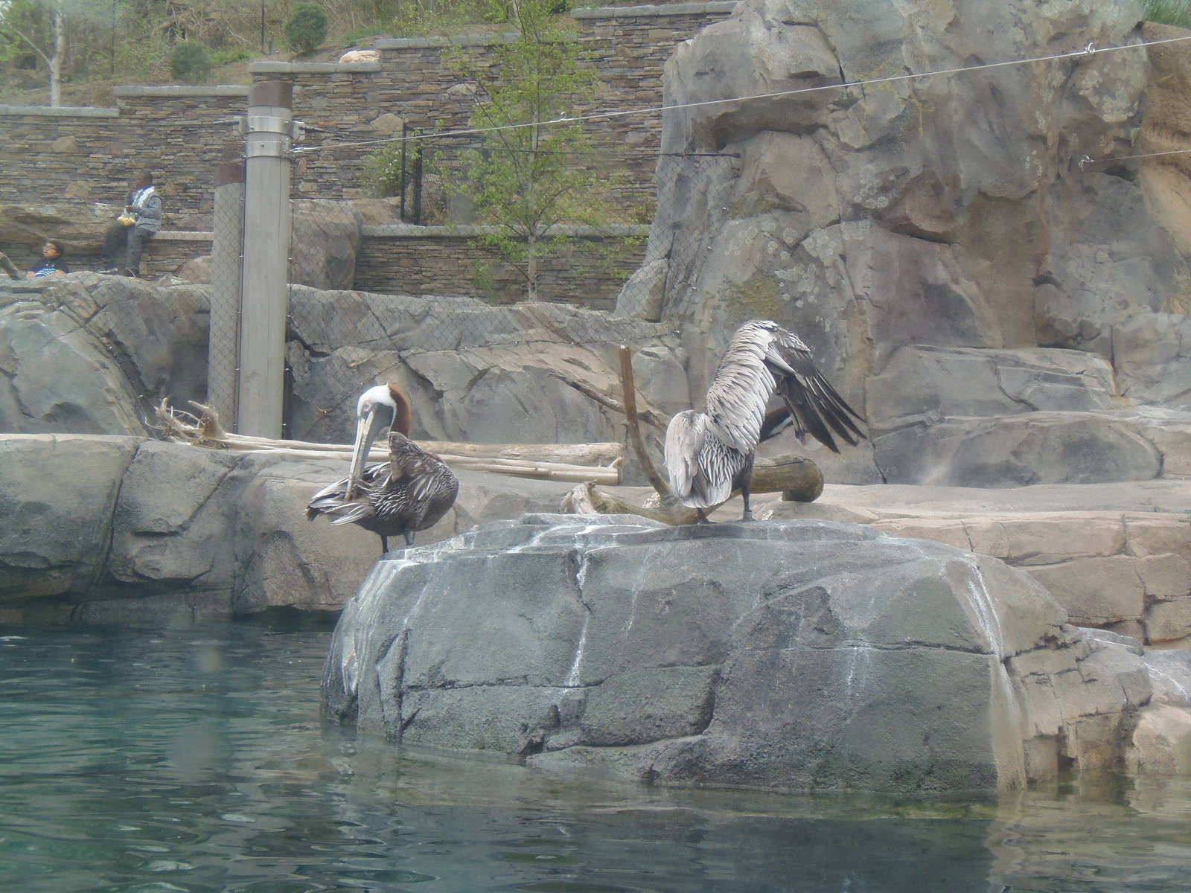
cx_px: 596
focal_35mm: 63
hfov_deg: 30.7
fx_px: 2168
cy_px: 446
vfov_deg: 23.3
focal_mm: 11.7
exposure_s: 1/160
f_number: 4
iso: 64
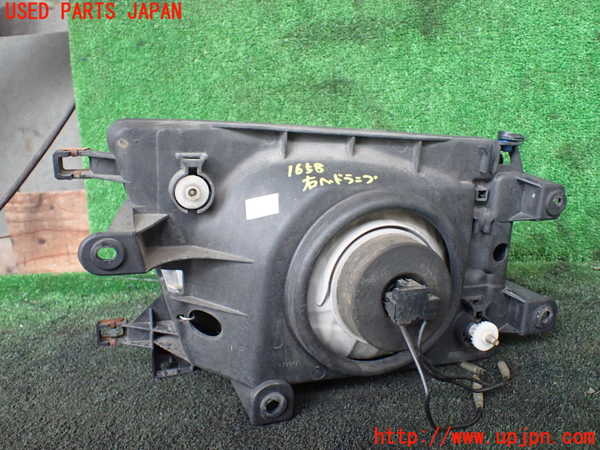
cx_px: 300
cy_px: 225
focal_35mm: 30
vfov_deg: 46.8
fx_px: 520
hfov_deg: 60.0
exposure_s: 1/60
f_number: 2.3
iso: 800
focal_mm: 5.4
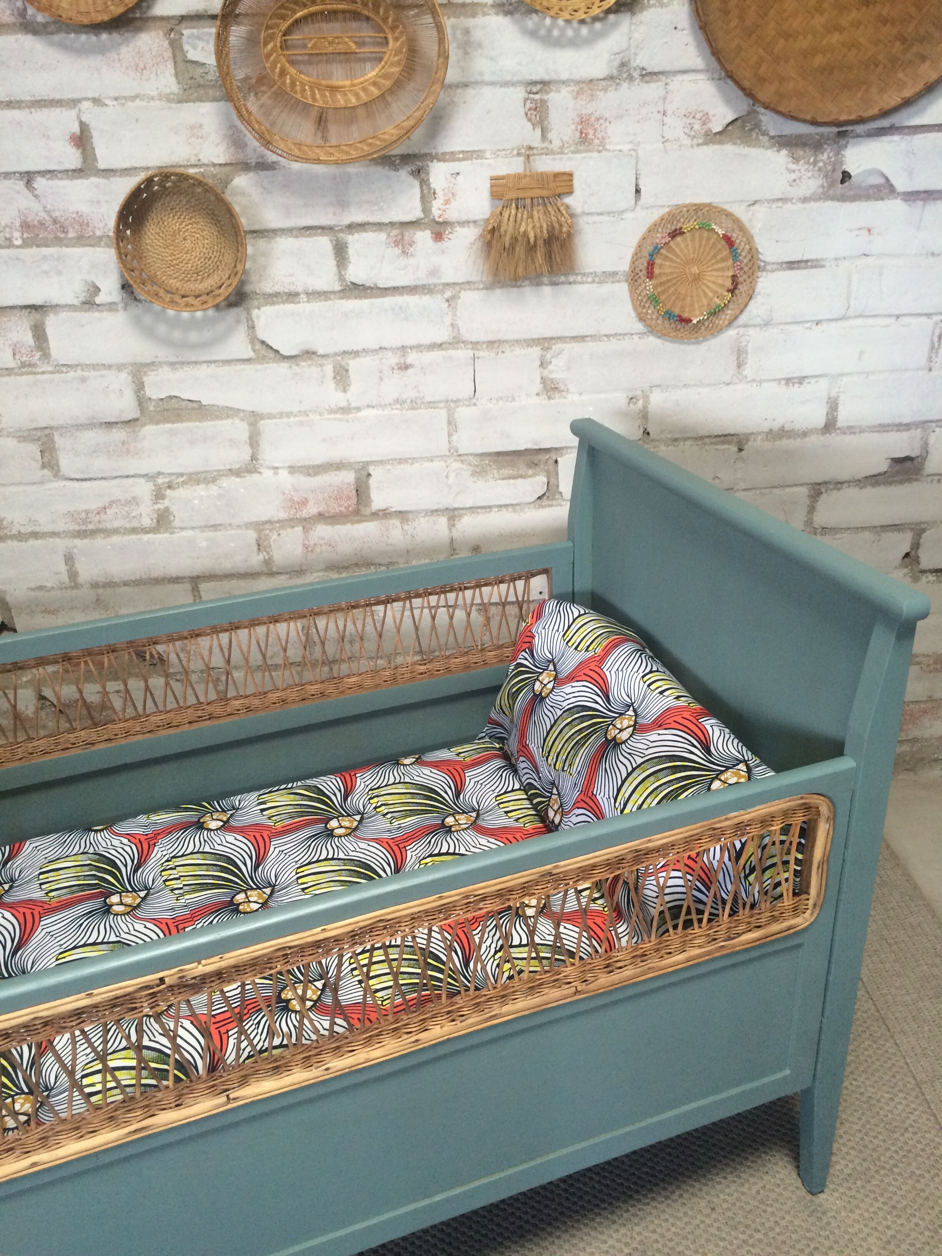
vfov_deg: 61.7
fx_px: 1052
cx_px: 471
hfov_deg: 48.2
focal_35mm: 29
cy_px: 628
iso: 64
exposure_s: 1/30
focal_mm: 4.15
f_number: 2.2
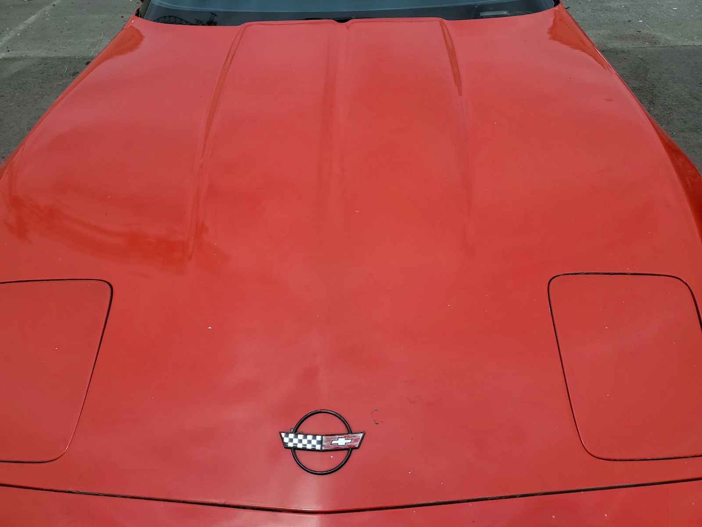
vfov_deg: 53.1
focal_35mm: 26
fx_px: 527
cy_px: 264
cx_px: 351
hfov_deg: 67.3
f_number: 1.5
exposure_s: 1/10000
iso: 50
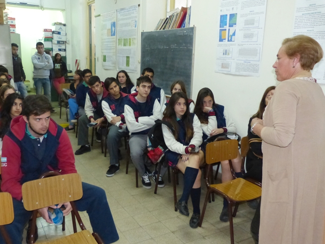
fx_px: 300
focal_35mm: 32
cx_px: 147
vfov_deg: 44.2
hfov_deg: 56.7
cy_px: 129
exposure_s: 1/40
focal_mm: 5.2
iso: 800
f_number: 2.8
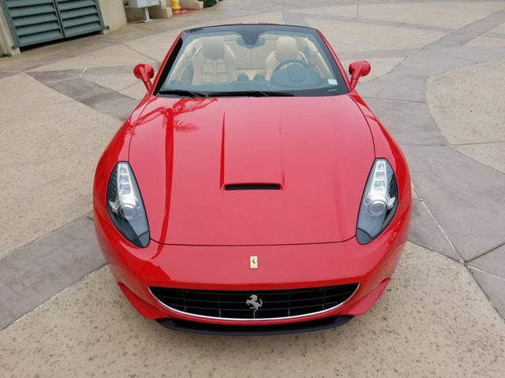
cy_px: 189
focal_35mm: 26
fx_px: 379
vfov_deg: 53.1
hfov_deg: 67.3
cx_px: 252
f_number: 1.7
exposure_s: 1/339
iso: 50
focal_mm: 4.3
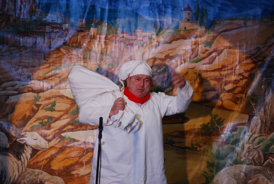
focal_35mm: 183
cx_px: 137
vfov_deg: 7.5
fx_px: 1396
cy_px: 92
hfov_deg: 11.2
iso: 400
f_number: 5
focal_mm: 122
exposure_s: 1/50
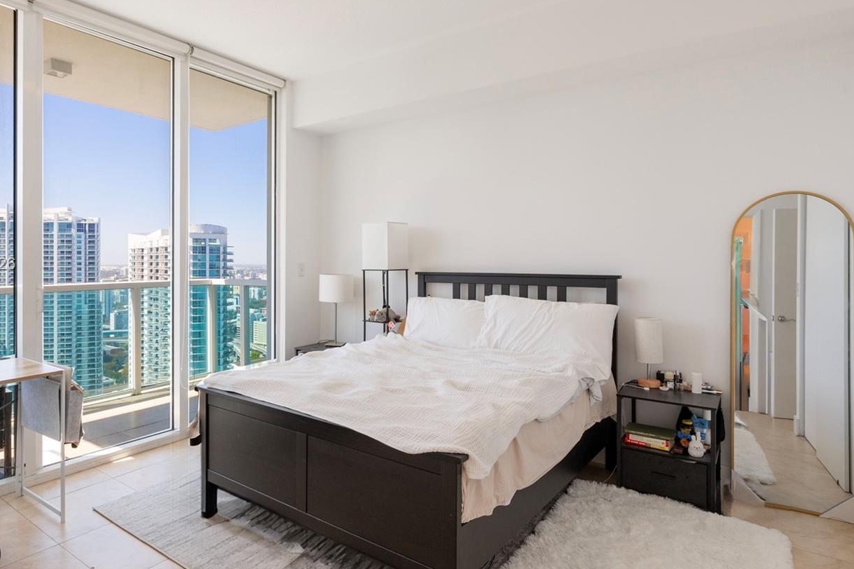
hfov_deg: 78.9
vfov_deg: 57.9
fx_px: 514
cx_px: 358
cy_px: 265
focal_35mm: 22
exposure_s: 1/60
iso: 250
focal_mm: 11
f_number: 7.1
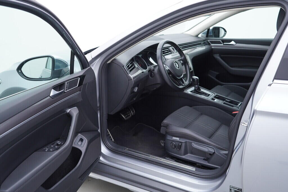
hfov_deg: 53.1
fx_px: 288
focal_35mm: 36
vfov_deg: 36.9
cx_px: 144
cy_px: 96
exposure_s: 1/40
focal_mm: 24
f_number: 3.2
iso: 125
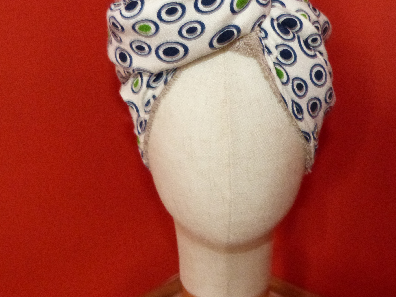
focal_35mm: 39
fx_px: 446
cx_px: 213
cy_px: 81
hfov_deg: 47.8
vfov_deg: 36.1
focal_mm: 4.5
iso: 800
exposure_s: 1/10
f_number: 2.8
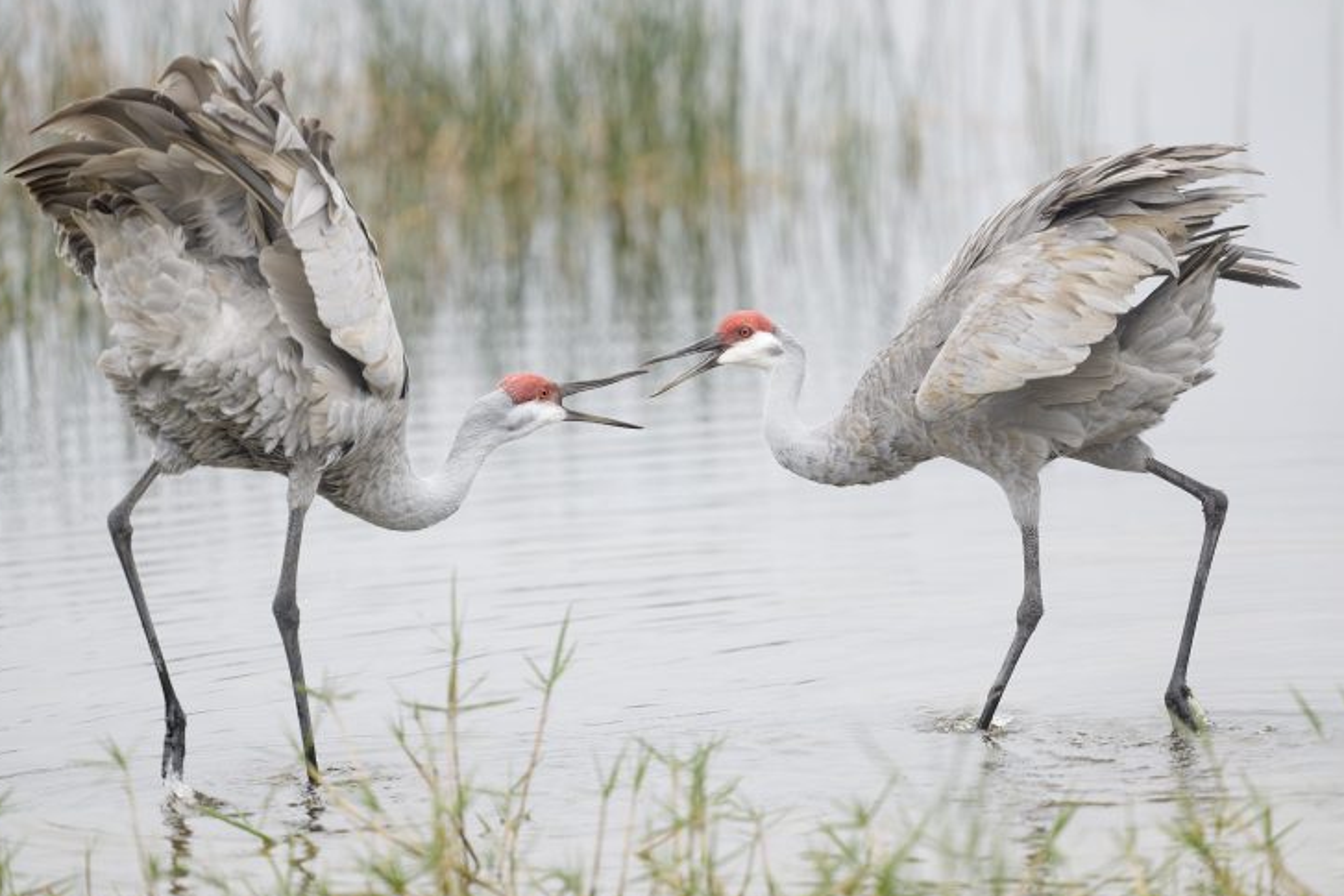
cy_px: 412
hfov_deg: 4.5
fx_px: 17250
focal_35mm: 462
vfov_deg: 3.0
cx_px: 623
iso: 2500
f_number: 4
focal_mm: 420
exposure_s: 1/2000
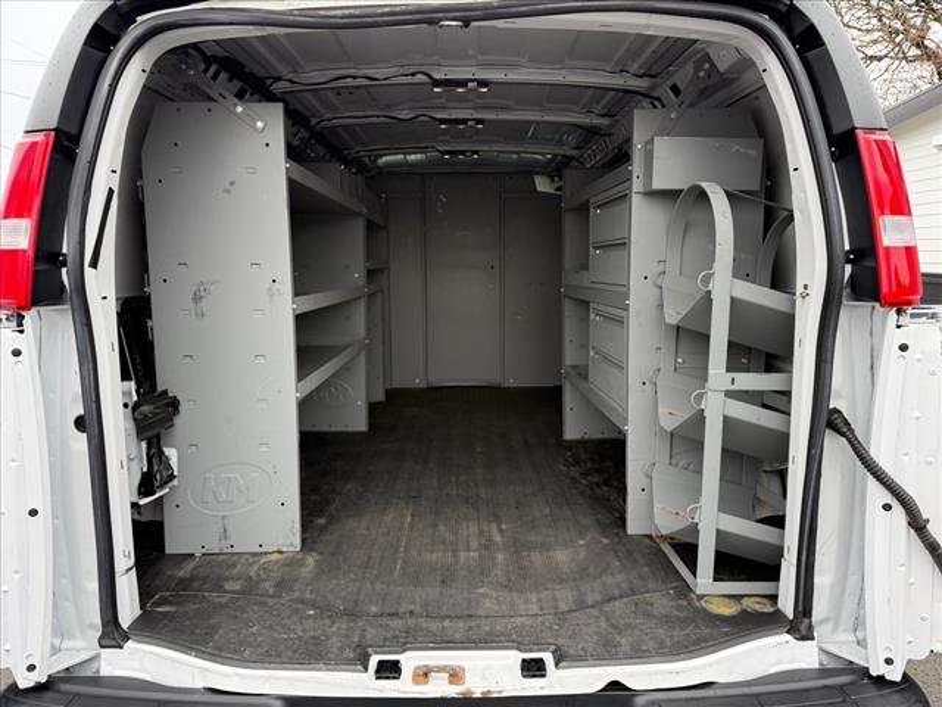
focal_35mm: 24
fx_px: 653
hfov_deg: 71.6
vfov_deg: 56.8
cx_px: 471
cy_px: 354
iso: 125
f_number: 1.78
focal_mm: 6.76
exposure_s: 1/198
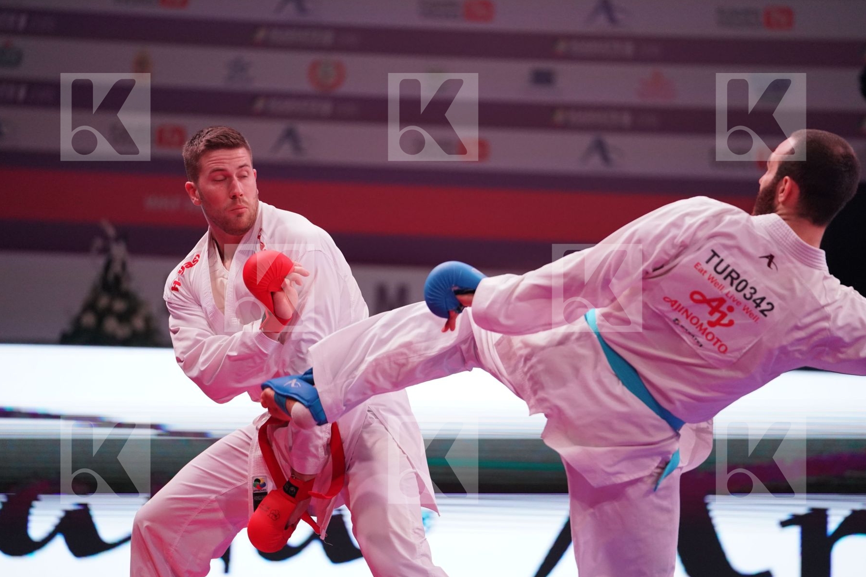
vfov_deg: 7.0
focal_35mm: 196
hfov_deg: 10.5
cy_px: 288
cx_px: 433
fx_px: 4715
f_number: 2.8
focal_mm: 195
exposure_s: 1/1000
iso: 4000
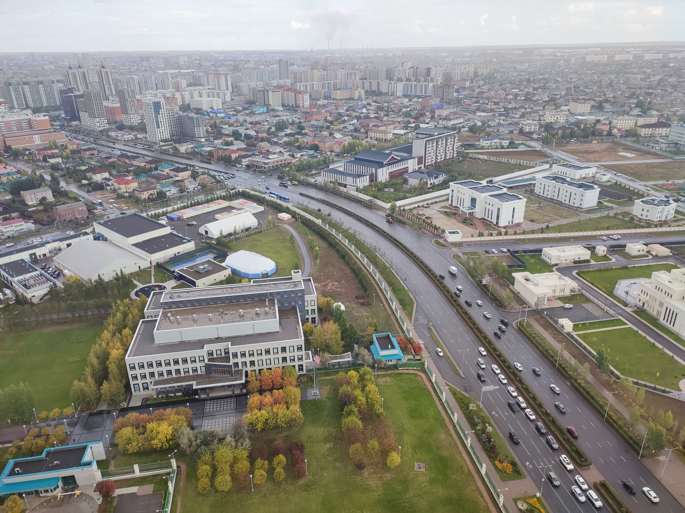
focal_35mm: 25
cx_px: 342
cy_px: 256
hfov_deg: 69.4
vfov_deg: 54.9
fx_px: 495
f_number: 1.9
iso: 50
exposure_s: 1/249
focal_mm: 6.04
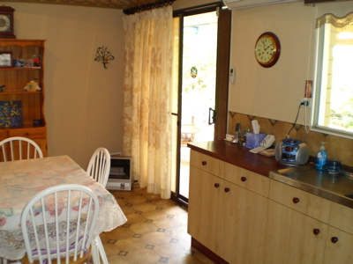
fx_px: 367
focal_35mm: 36
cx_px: 176
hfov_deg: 51.4
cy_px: 132
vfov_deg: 39.7
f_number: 3.1
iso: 125
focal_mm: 6.3
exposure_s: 1/30
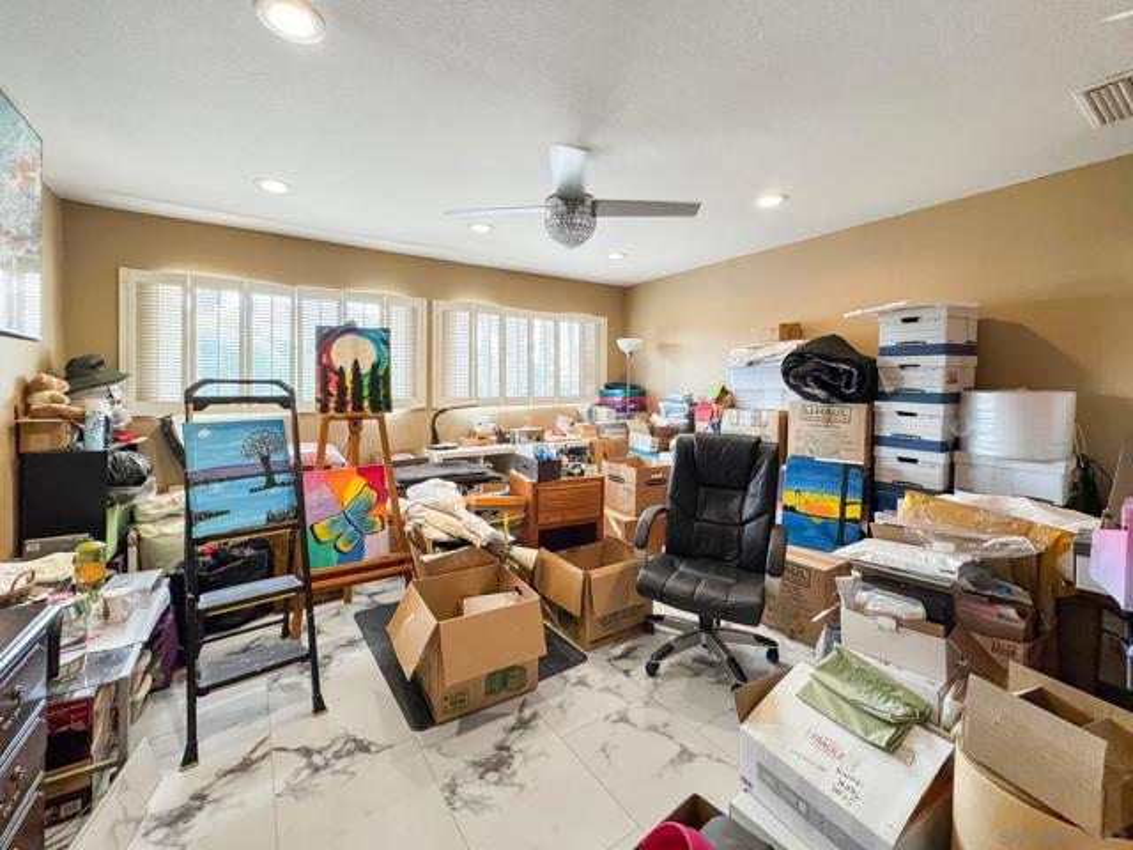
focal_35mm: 14
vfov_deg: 85.7
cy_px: 425
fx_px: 458
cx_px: 566
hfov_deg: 102.1
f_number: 2.2
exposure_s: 1/120
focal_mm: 2.22
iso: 200
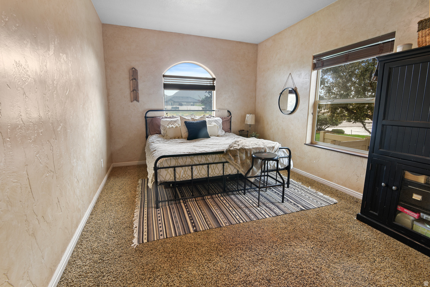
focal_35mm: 16
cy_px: 144
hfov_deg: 96.7
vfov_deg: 73.8
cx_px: 215
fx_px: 191
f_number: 8
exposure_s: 4
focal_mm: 16
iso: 100
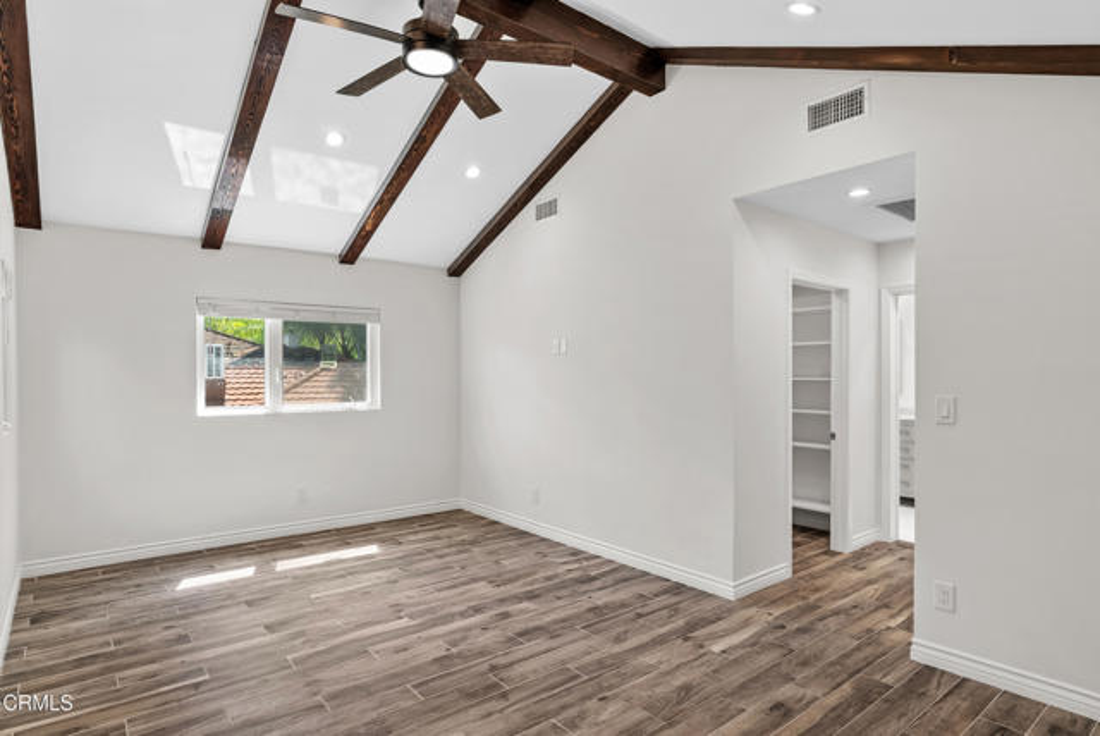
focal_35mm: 20
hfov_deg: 83.9
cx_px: 550
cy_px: 368
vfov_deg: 62.0
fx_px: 612
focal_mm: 20
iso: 250
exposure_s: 1/3
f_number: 8
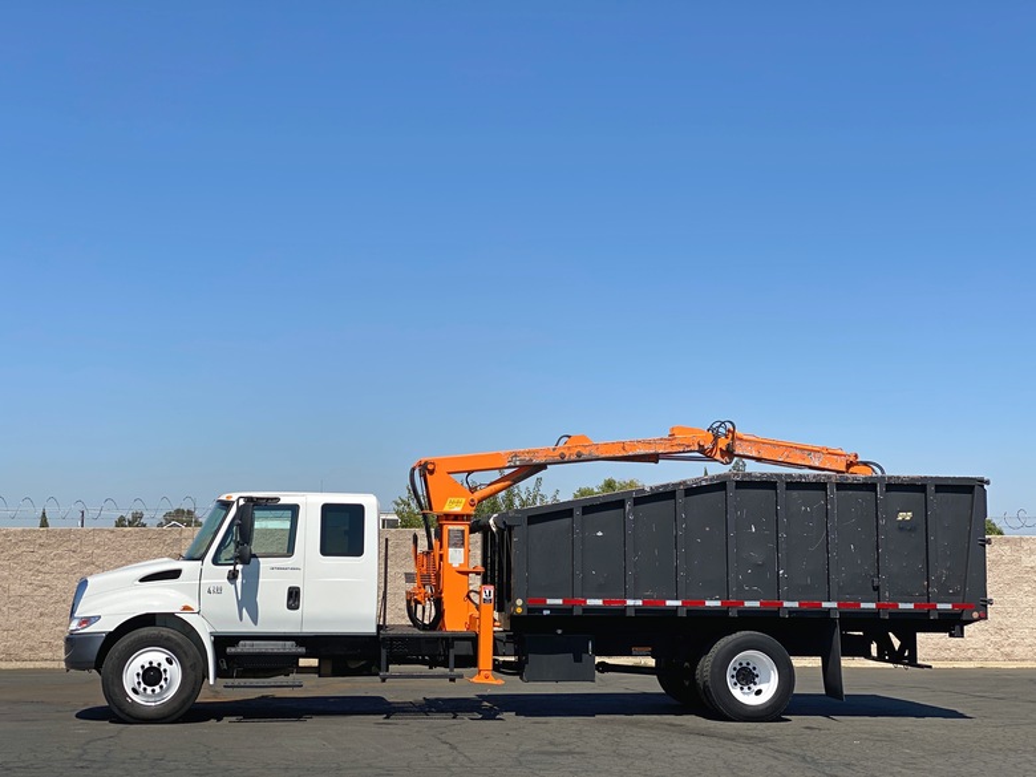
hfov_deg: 36.8
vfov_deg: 28.0
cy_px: 388
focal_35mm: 52
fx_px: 1556
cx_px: 518
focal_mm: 6
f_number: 2
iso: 20
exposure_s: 1/2083
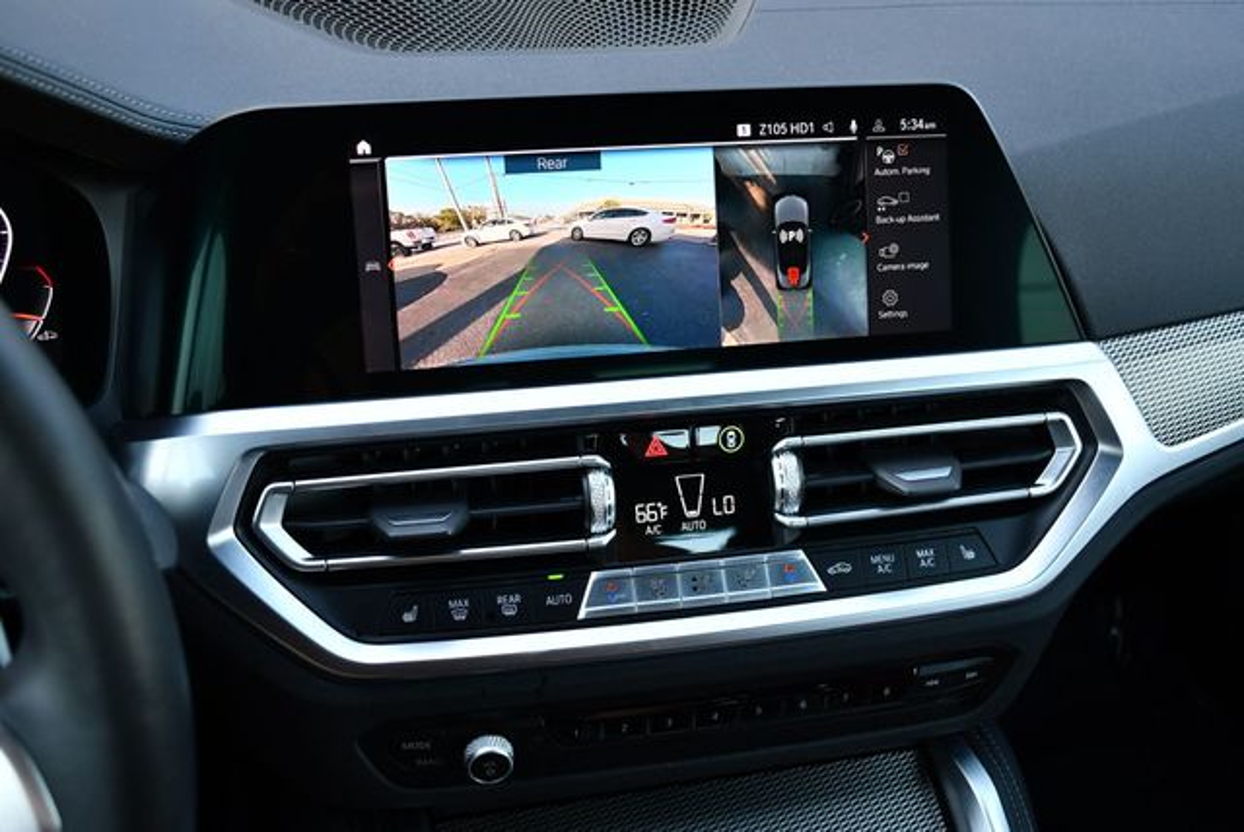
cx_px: 622
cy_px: 416
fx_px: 1245
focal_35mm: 36
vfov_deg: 36.9
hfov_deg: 53.1
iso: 560
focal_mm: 18
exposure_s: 1/250
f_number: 3.5
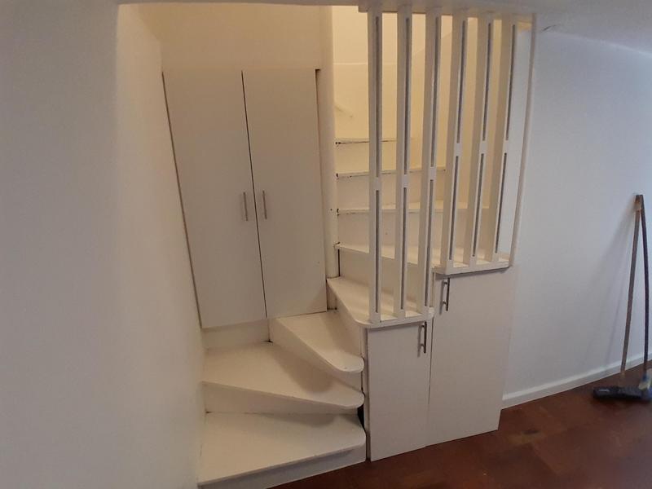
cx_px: 326
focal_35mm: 17
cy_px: 244
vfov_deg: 74.7
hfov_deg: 91.0
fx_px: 320
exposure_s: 1/50
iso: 125
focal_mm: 1.46
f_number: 2.2
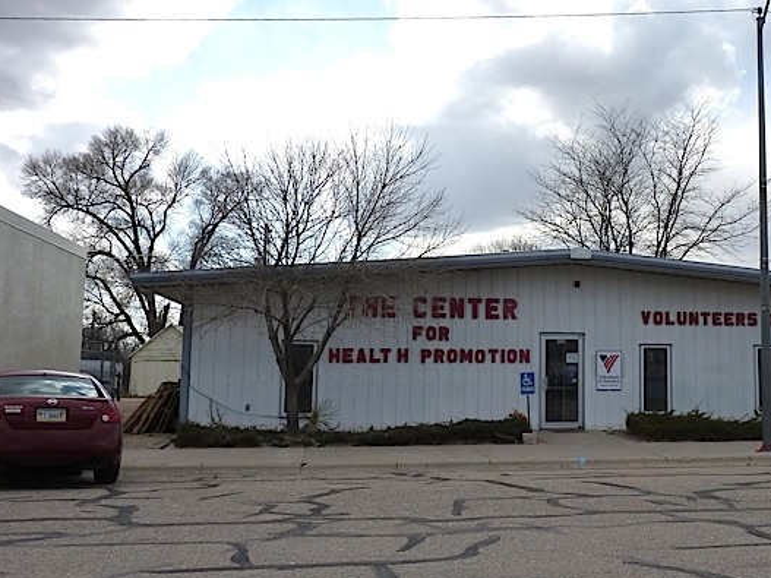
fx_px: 980
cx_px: 559
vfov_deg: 32.8
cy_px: 263
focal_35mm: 44
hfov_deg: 41.9
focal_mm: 4.7
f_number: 5.6
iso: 125
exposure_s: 1/640
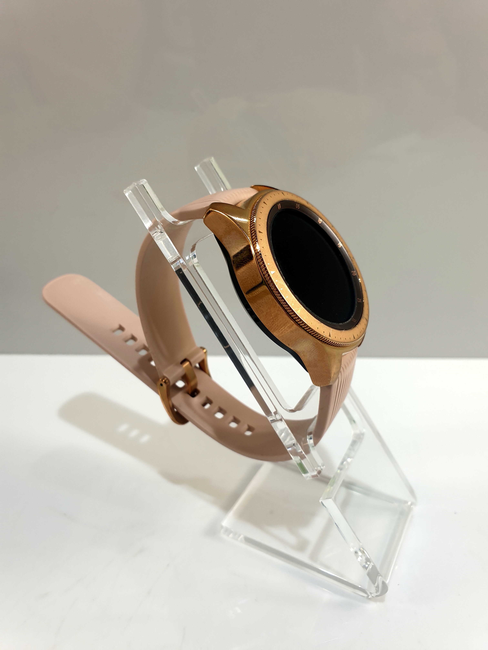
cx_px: 244
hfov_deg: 53.1
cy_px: 325
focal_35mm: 26
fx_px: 489
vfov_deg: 67.3
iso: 50
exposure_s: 1/132
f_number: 2.4
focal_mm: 4.3
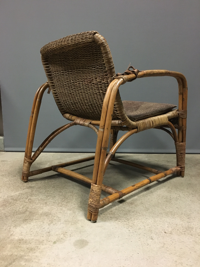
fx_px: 223
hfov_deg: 48.2
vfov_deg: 61.7
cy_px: 134
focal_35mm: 29
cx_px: 100
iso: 250
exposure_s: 1/17
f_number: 2.2
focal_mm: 4.15
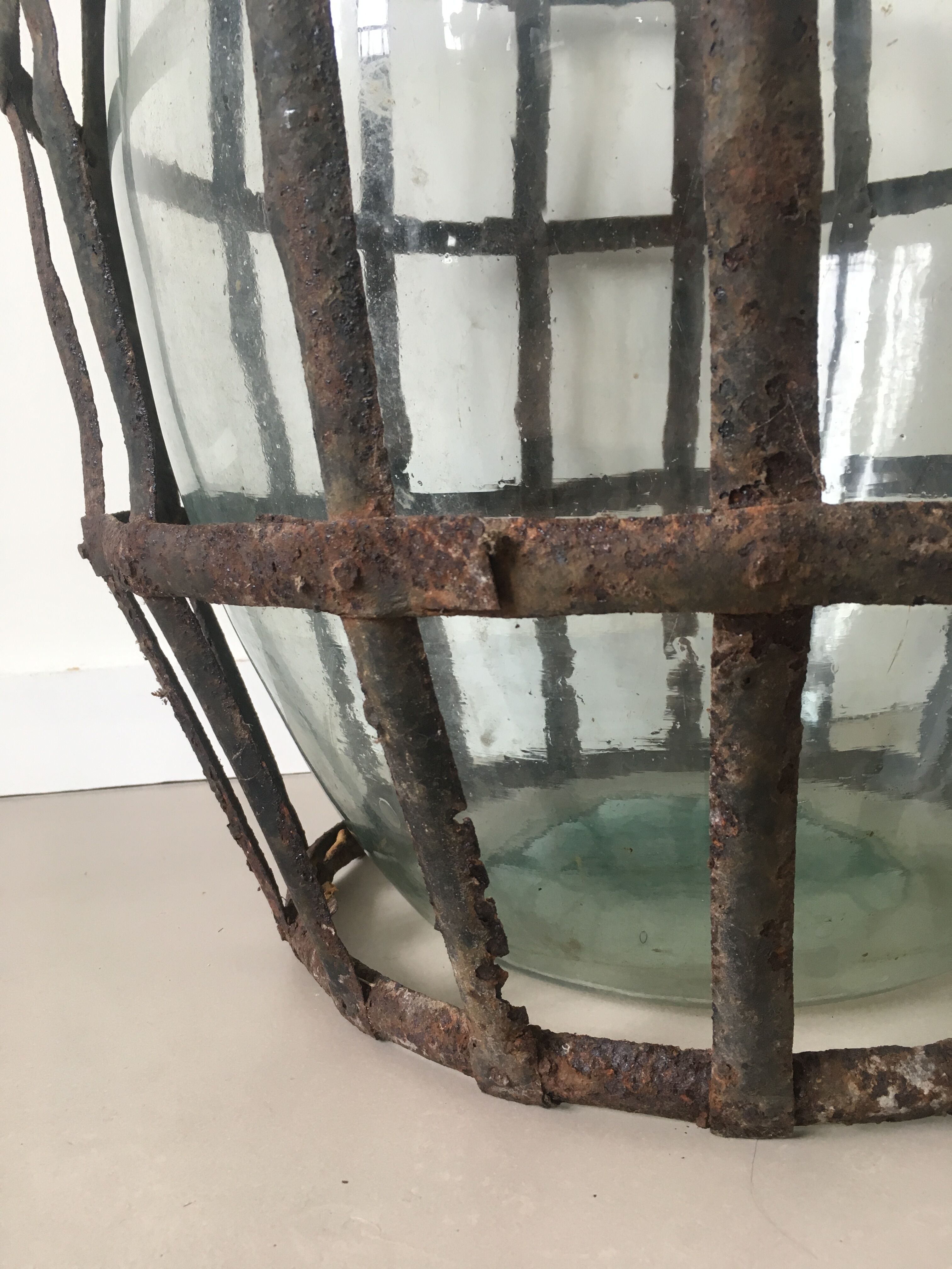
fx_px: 1063
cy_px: 634
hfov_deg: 48.2
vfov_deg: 61.7
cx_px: 476
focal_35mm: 29
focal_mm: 4.15
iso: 80
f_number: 2.2
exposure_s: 1/33
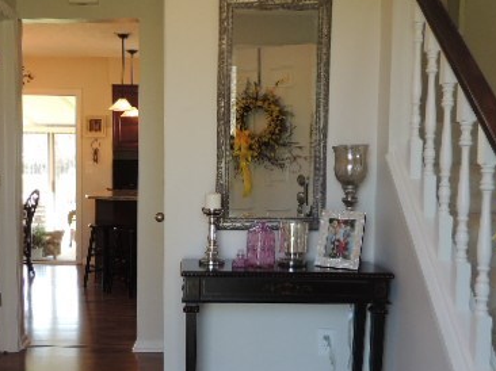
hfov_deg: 44.5
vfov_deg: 34.3
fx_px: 601
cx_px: 188
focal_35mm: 42
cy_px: 213
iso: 100
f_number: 3
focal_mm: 4.3
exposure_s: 1/50
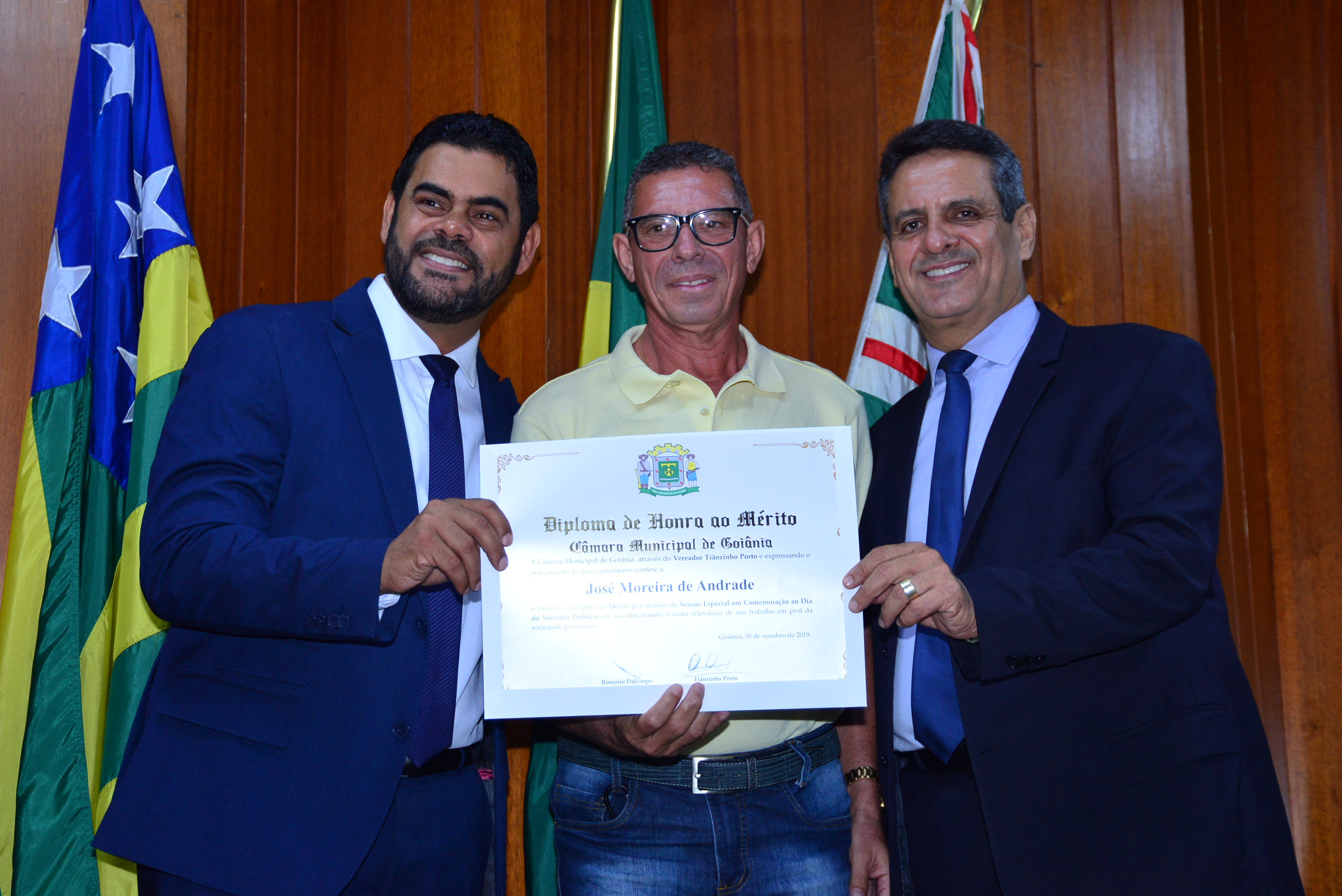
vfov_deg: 21.9
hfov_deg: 32.4
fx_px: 2312
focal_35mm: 62
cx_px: 671
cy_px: 448
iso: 1600
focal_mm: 62
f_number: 5
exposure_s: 1/100
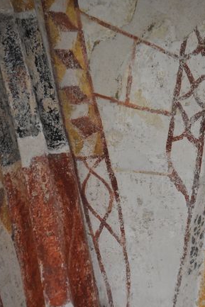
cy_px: 194
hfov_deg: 5.4
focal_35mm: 255
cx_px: 164
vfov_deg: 8.1
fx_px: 2175
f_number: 4.8
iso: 2500
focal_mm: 105
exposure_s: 1/125
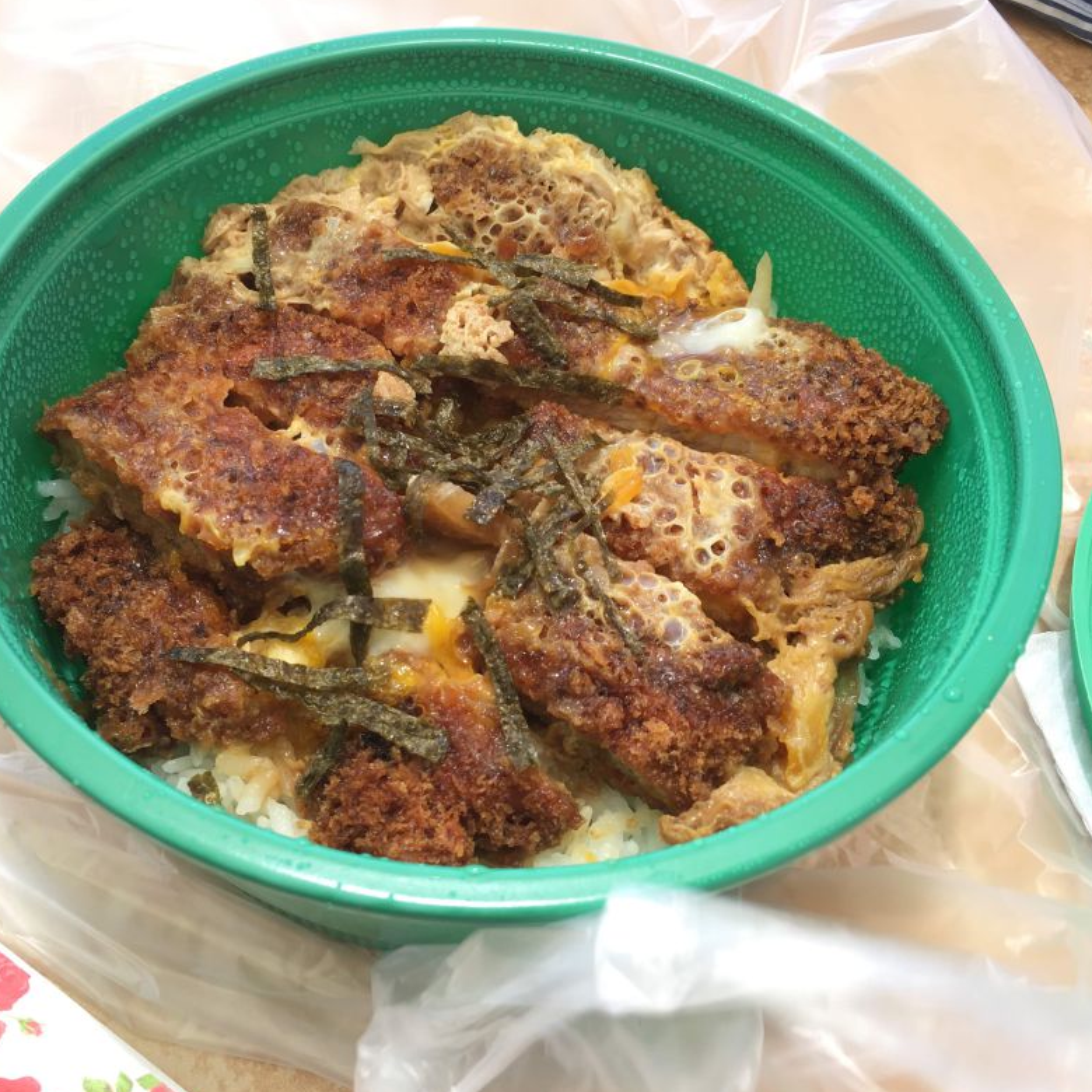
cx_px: 480
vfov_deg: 47.2
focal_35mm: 35
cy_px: 550
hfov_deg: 47.1
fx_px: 1249
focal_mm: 4.15
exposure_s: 1/277
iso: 25
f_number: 2.2
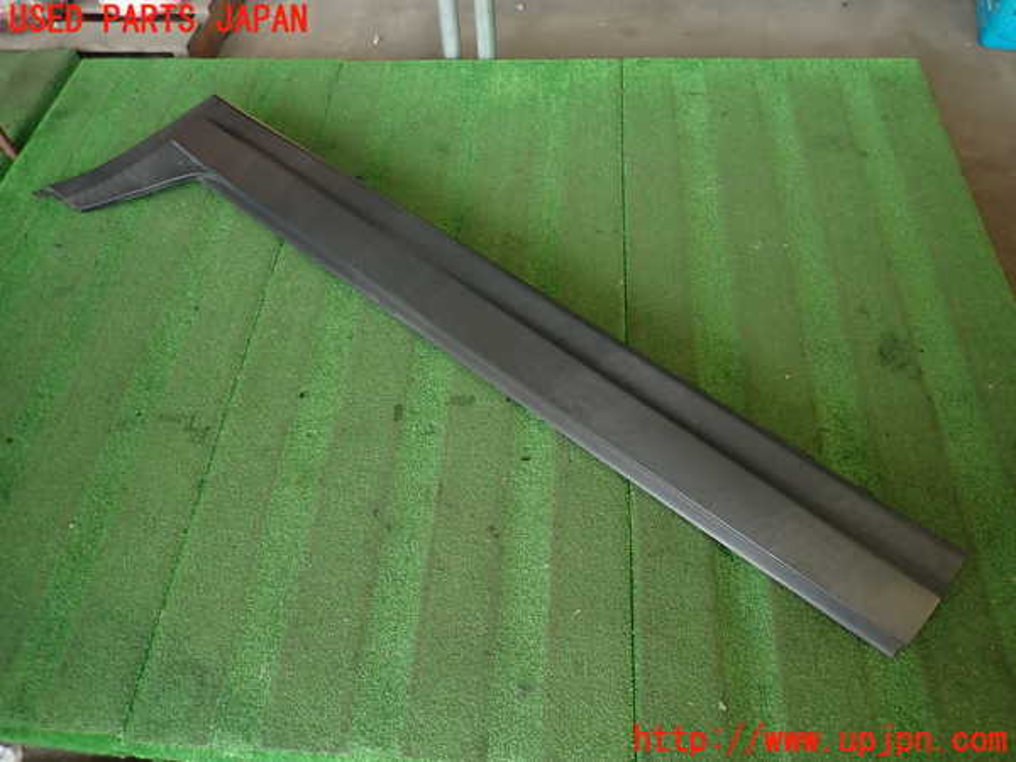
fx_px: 734
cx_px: 508
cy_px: 381
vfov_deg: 54.9
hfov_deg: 69.4
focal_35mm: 25
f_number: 2
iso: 200
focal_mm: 4.5
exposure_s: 1/60
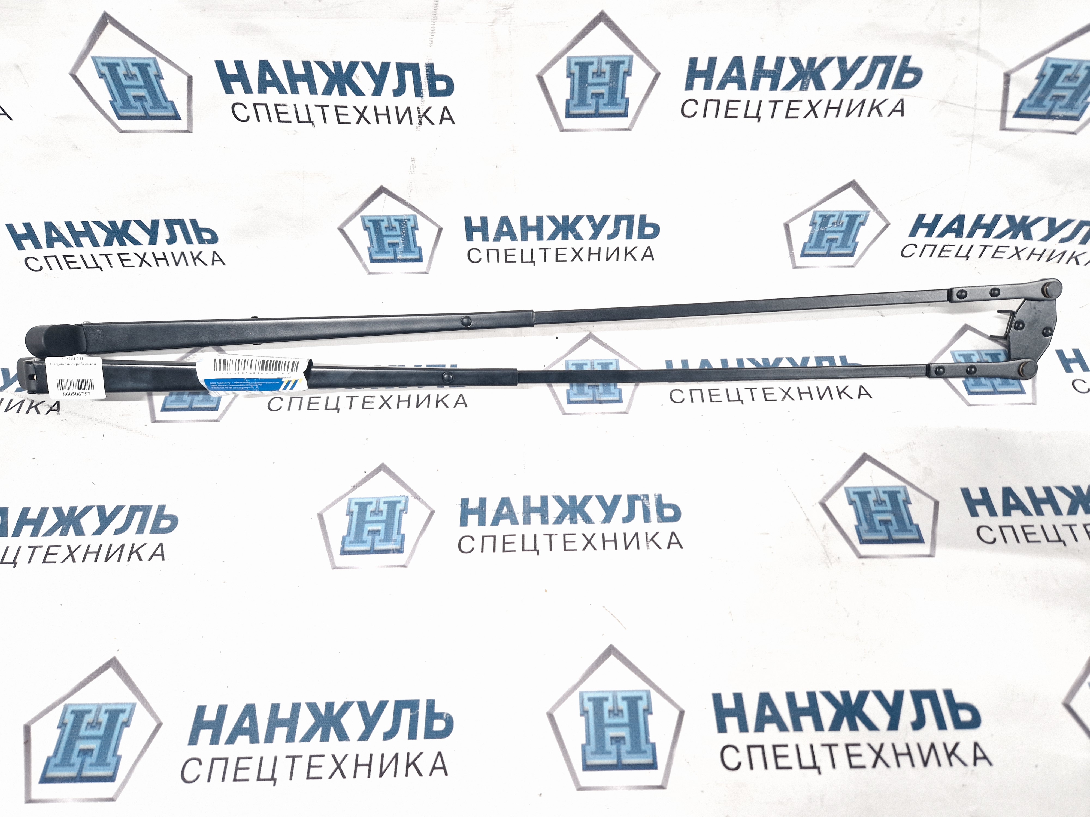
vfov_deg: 58.9
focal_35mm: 23
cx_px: 545
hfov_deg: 73.9
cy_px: 408
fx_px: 724
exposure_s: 1/25
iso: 640
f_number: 1.8
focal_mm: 5.4
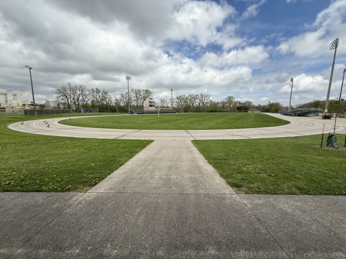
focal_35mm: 14
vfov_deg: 85.7
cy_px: 130
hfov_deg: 102.1
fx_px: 140
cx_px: 173
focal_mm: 2.22
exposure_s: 1/2717
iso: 50
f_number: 2.2
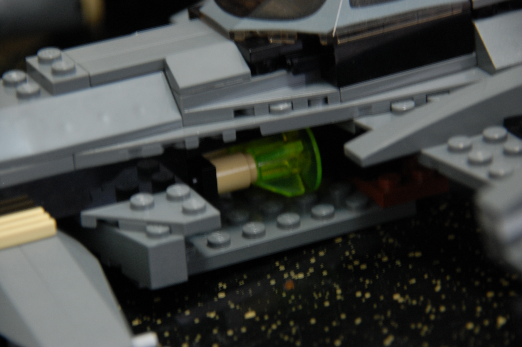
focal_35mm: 300
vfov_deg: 4.6
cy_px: 174
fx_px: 4346
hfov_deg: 6.9
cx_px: 261
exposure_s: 1/2.5
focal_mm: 200
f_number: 7.1
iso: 400
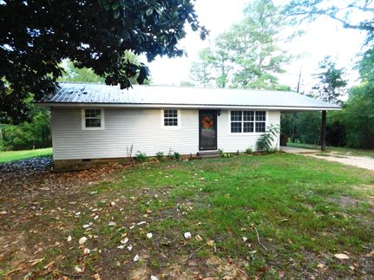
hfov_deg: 73.9
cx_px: 187
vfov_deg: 58.9
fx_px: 248
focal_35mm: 23
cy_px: 140
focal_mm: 4
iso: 125
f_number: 3
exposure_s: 1/50
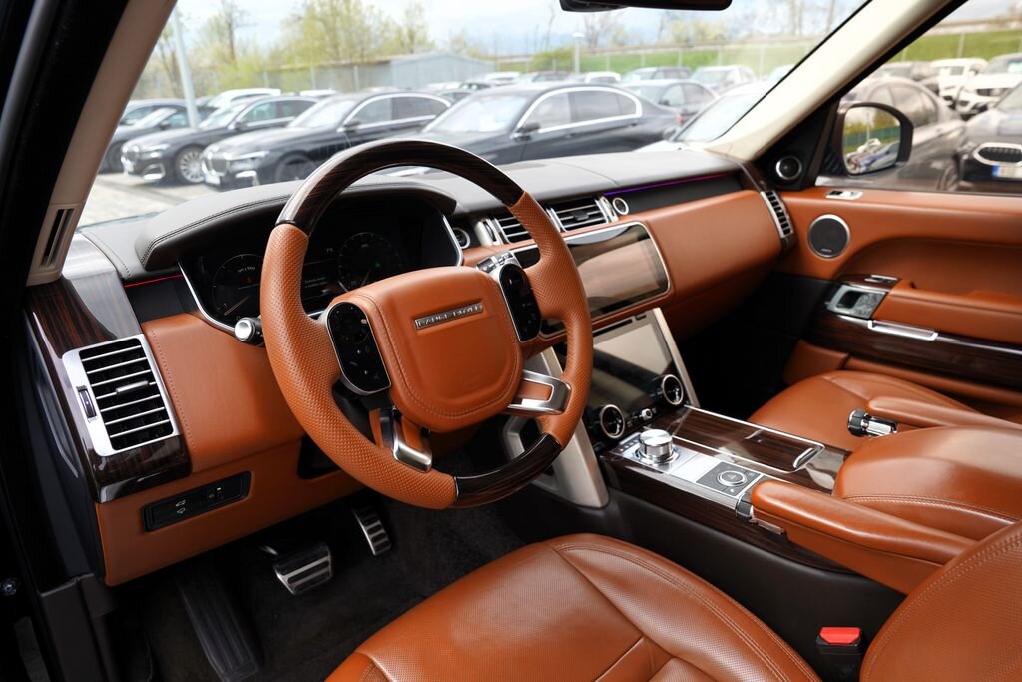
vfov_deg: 53.1
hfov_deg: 73.7
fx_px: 681
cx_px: 511
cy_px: 341
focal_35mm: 24
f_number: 5.6
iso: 100
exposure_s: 1/125
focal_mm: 24
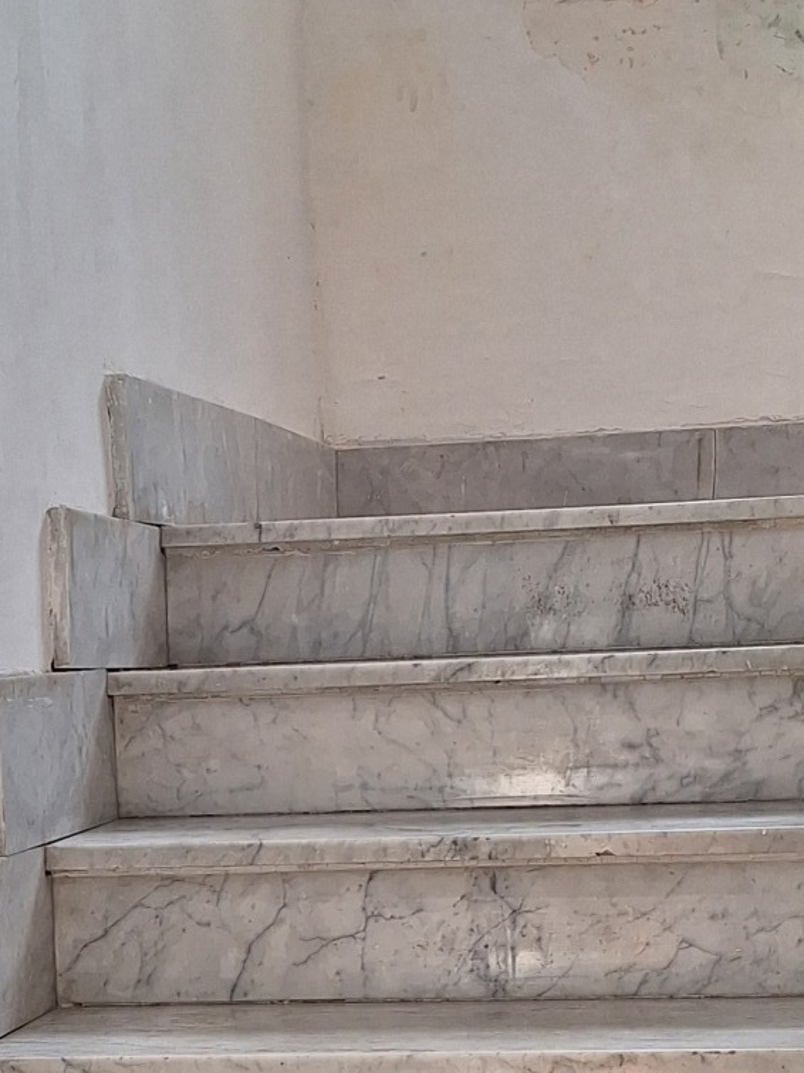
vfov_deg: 24.6
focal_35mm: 78
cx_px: 352
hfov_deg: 18.9
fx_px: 2416
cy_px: 867
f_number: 1.8
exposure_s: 1/182
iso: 40
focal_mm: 5.54
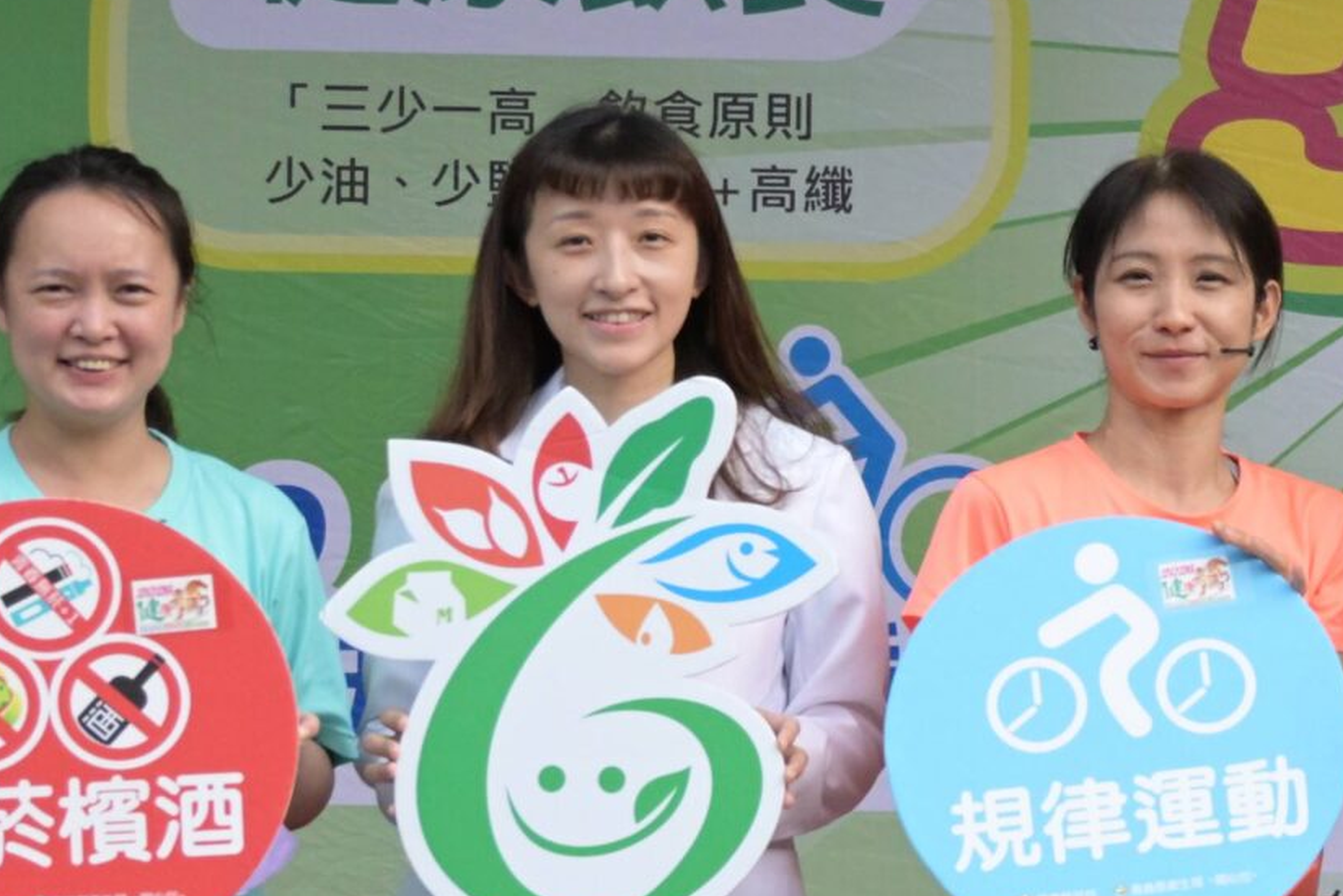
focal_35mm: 147
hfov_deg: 13.6
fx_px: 5477
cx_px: 1648
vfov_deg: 9.4
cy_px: 558
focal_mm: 31.5
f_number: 4
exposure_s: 1/4000
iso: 1600
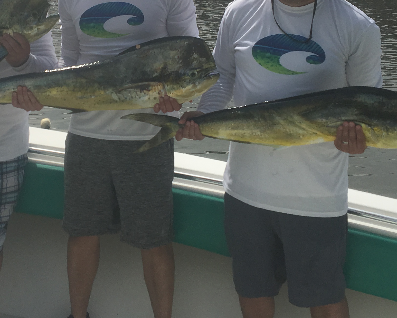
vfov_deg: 21.6
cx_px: 106
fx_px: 822
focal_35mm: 70
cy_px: 69
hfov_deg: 26.8
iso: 25
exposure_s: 1/4049
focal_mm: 4.15
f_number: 2.2
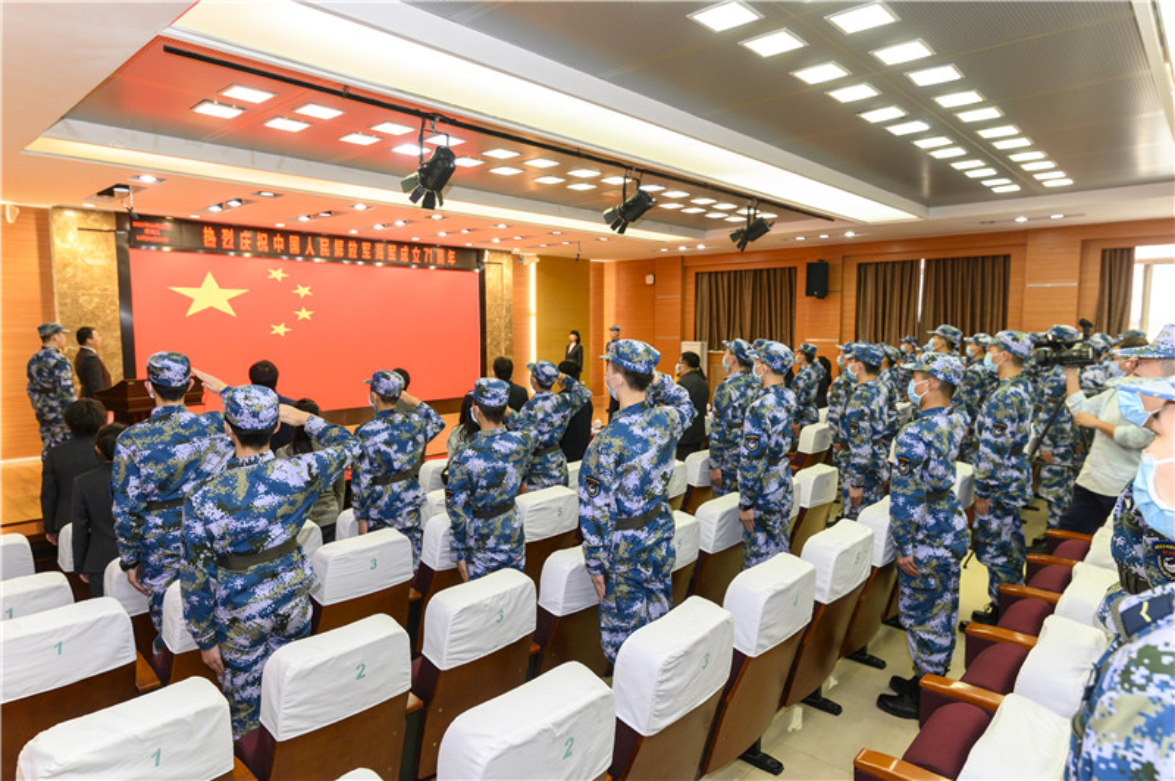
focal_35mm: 21
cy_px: 390
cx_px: 588
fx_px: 685
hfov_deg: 81.3
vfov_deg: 59.4
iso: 1000
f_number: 4
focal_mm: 21
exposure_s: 1/60
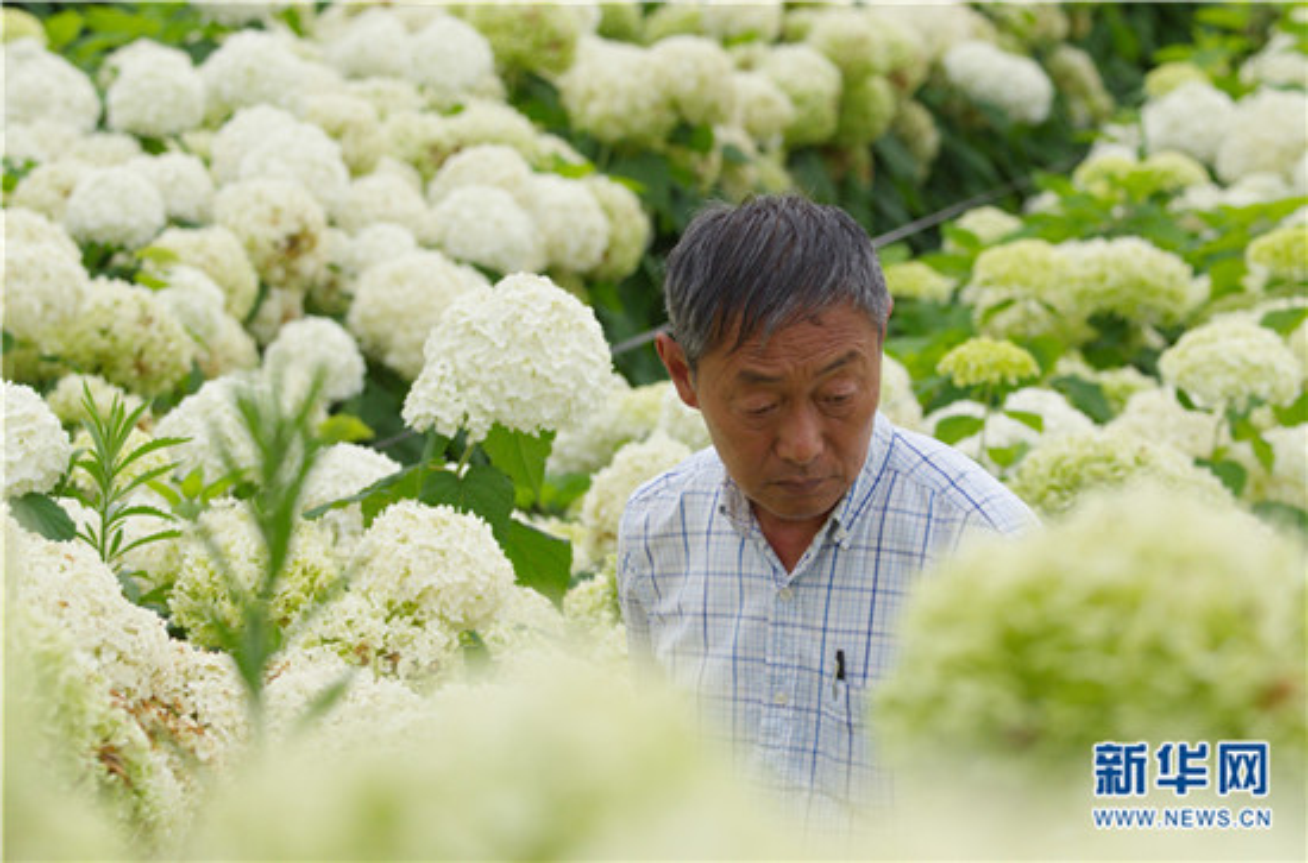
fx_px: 6302
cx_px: 654
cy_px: 432
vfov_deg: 7.8
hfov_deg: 11.8
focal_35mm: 174
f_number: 6.3
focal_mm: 116
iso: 400
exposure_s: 1/640
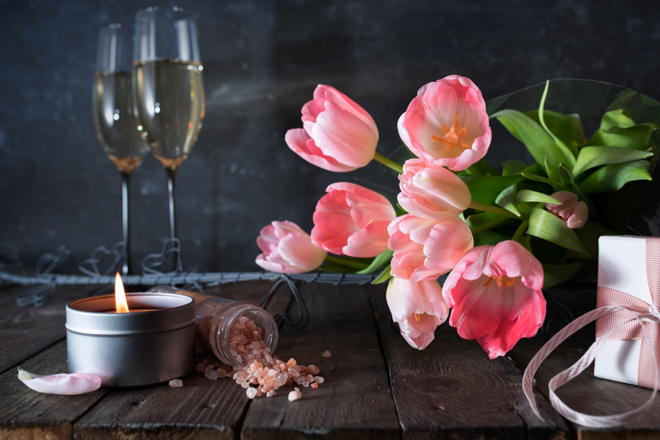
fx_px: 678
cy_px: 210
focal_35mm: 37
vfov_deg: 36.0
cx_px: 326
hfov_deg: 51.9
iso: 100
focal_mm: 35
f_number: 5.6
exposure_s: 1/30
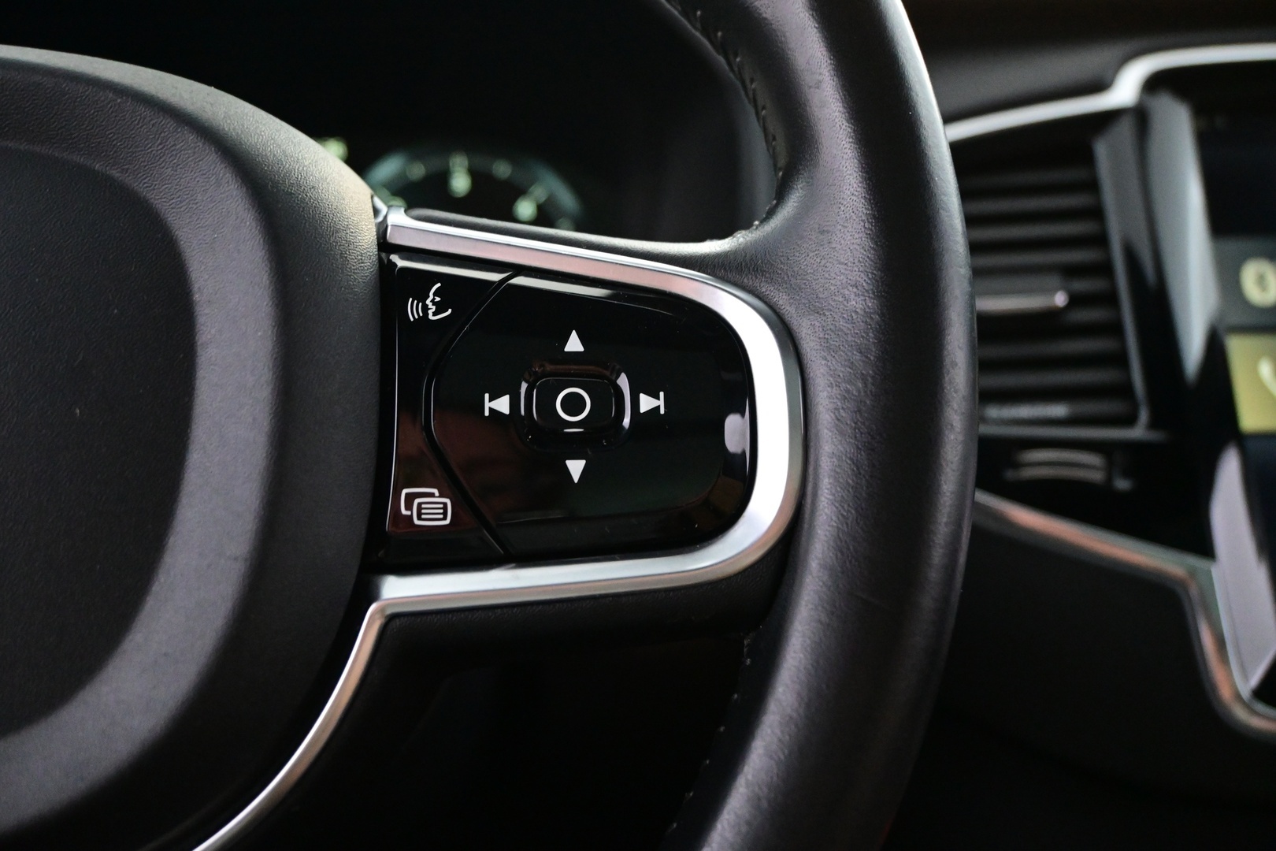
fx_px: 1223
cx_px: 638
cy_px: 426
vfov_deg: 38.4
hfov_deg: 55.1
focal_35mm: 34
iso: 5000
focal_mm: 23
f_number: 4.2
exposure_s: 1/40
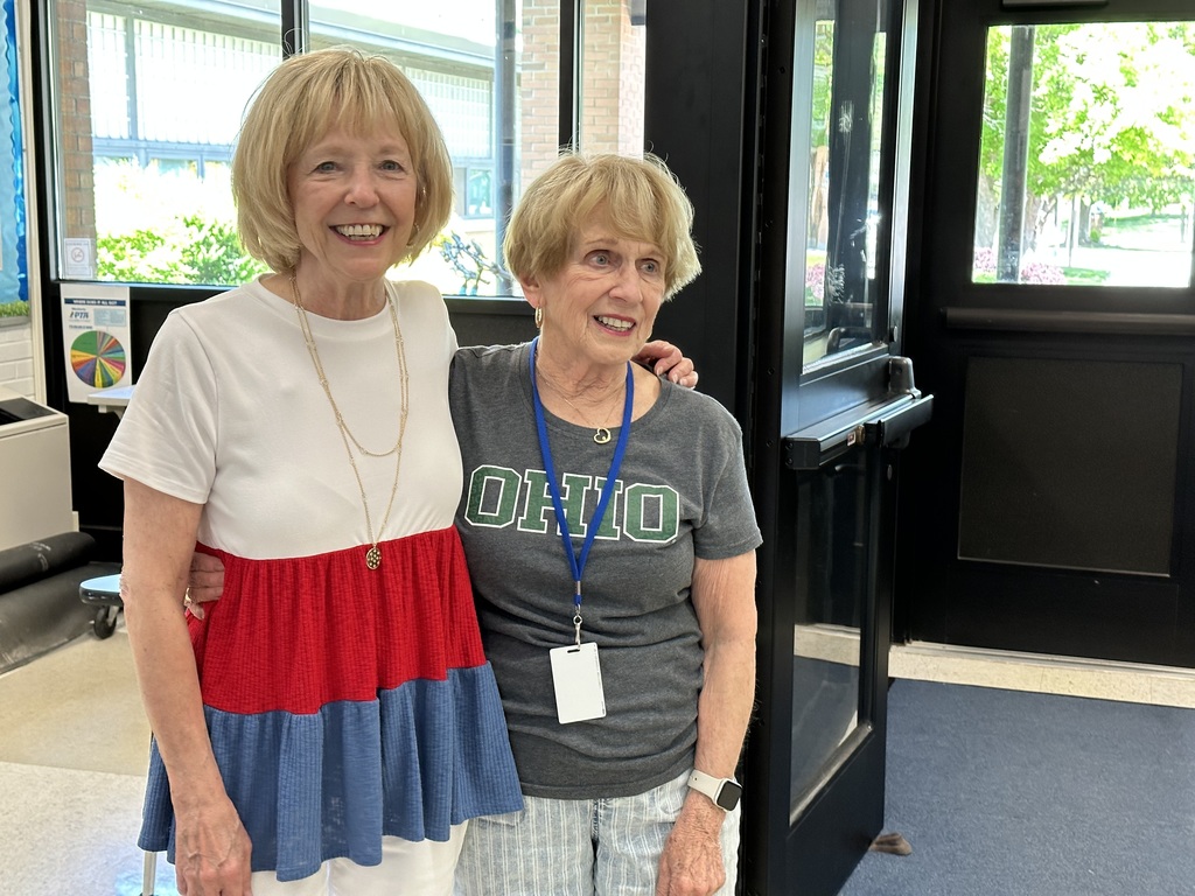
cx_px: 598
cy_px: 448
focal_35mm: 48
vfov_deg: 30.3
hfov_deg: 39.7
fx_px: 1657
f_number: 1.78
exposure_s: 1/60
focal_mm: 6.86
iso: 200
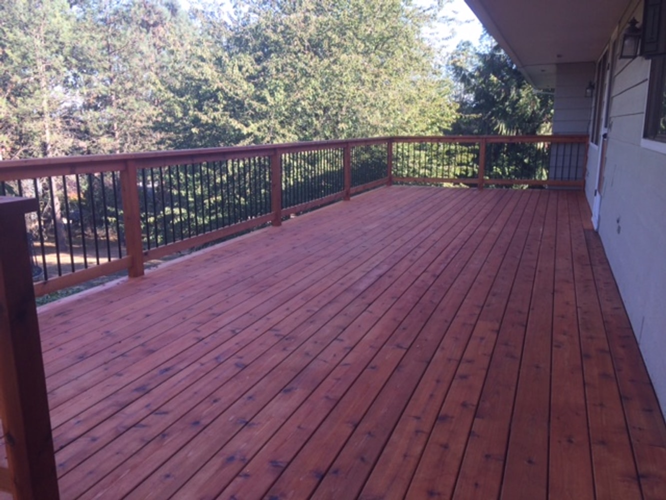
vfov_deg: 48.2
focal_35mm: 29
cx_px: 333
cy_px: 250
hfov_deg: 61.7
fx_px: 558
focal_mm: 4.15
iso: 32
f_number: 2.2
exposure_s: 1/232
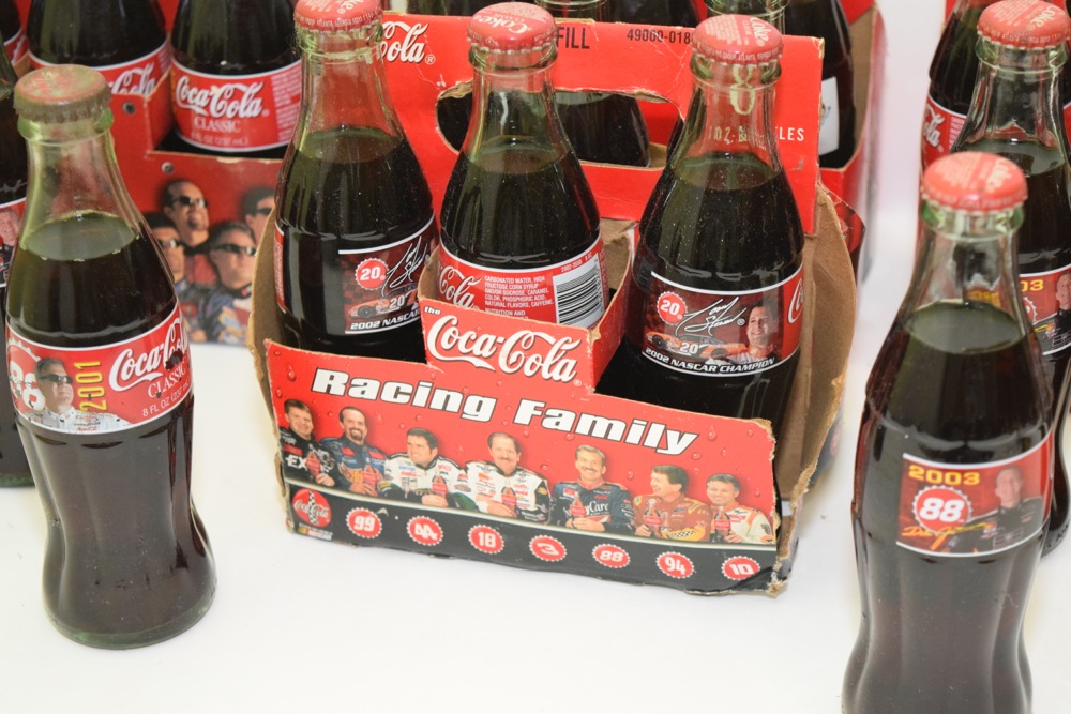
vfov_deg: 16.6
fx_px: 2455
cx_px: 536
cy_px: 357
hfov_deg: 24.6
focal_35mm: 82
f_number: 5.6
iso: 3200
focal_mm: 55
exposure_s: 1/60
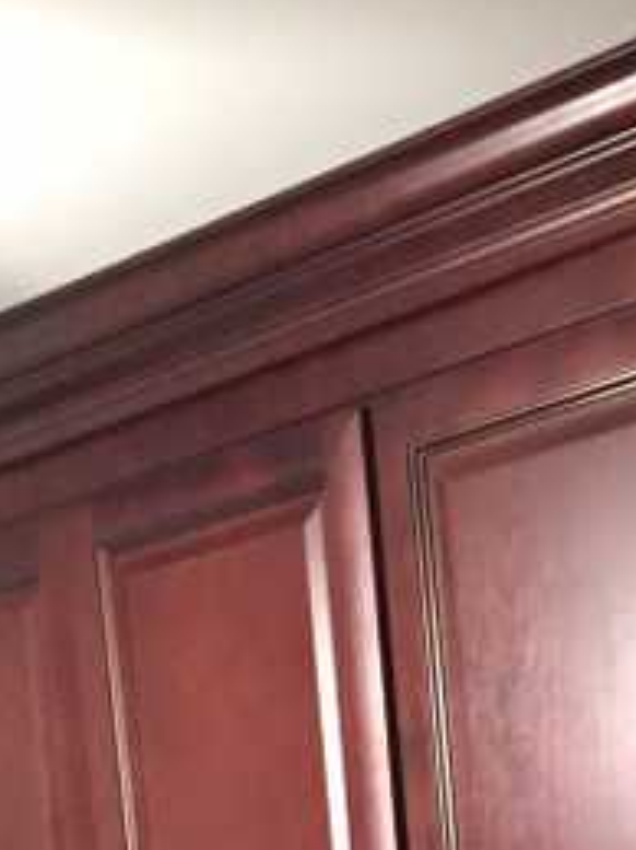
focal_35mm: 112
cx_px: 692
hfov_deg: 13.0
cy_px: 1625
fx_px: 2746
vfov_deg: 14.8
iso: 250
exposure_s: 1/17
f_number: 2.2
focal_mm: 4.15
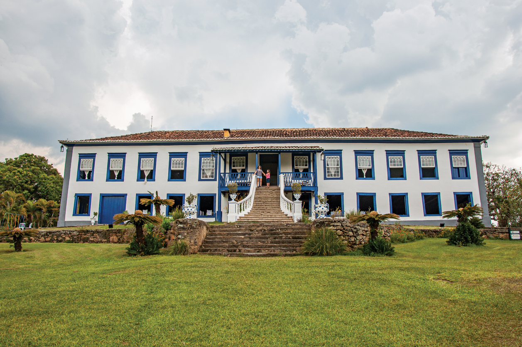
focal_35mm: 27
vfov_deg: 47.8
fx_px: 391
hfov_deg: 67.4
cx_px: 261
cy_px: 174
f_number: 7.1
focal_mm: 18
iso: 200
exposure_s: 1/400
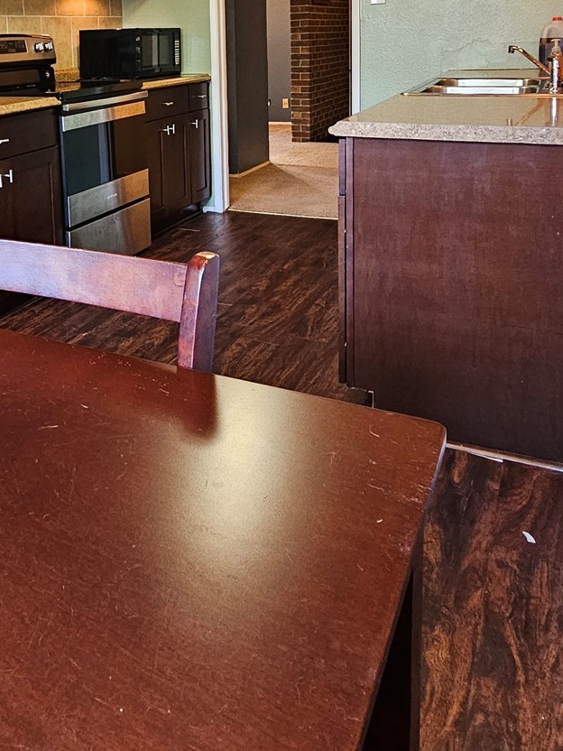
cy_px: 148
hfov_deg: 42.2
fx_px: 694
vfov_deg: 53.0
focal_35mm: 32
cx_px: 114
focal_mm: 2.2
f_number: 2.2
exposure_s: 1/30
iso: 320
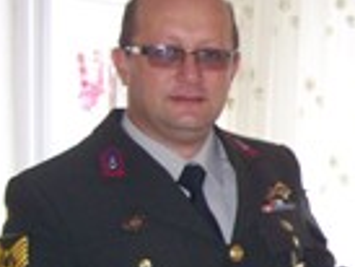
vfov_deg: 12.0
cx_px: 482
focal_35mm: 124
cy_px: 181
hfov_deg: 15.0
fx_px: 1273
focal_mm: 6.3
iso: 200
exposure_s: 1/60
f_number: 2.8
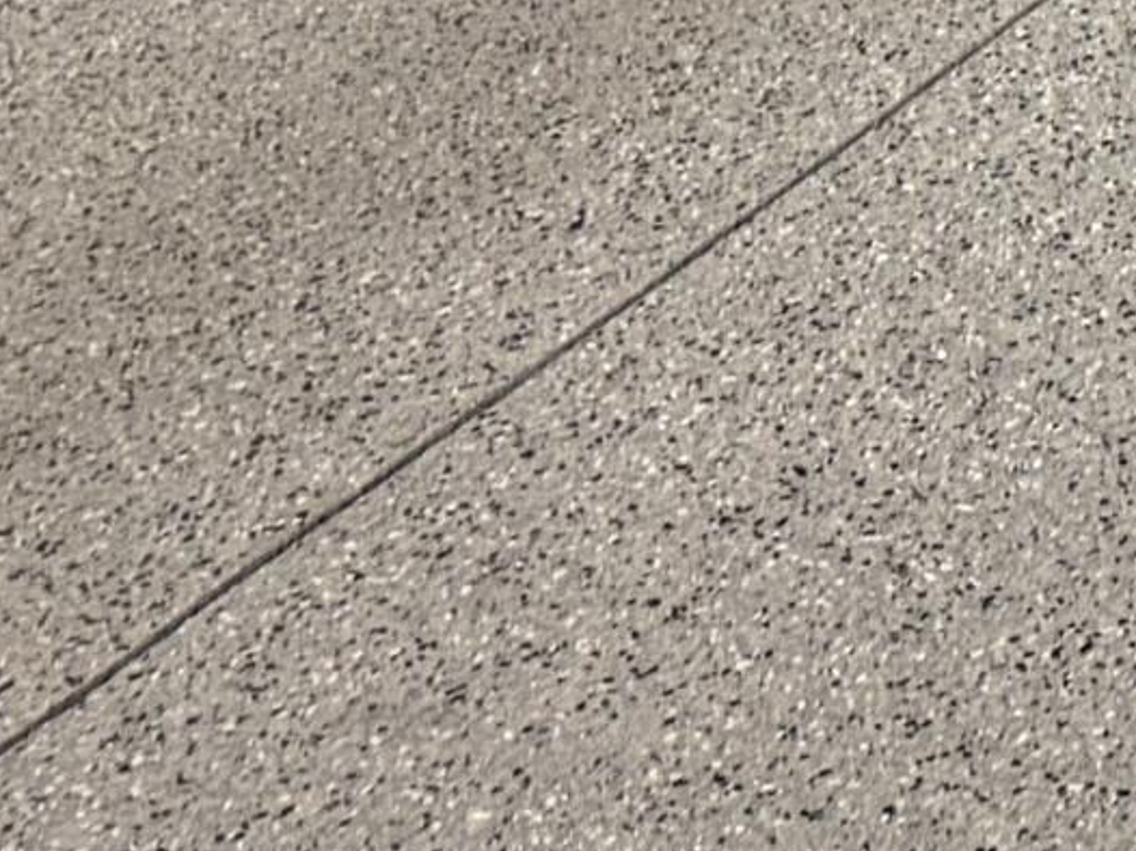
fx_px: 4494
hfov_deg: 12.9
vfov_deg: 9.7
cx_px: 2110
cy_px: -1080
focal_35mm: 137
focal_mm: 6.76
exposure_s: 1/60
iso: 200
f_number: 1.78
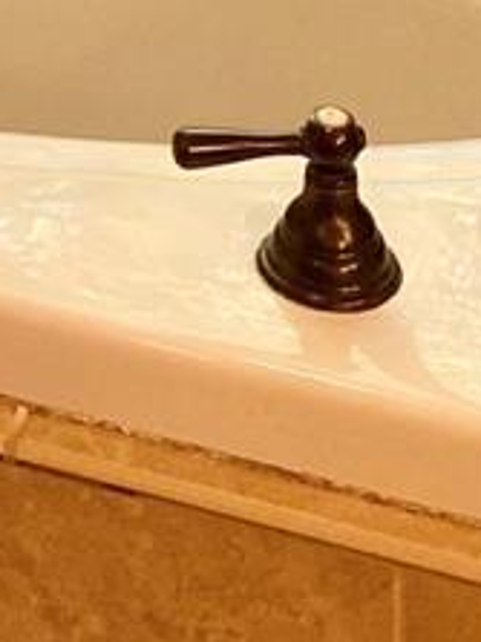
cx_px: -193
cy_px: -1428
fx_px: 3320
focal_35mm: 179
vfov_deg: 8.7
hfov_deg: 8.1
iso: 80
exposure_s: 1/60
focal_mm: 4.25
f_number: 1.8
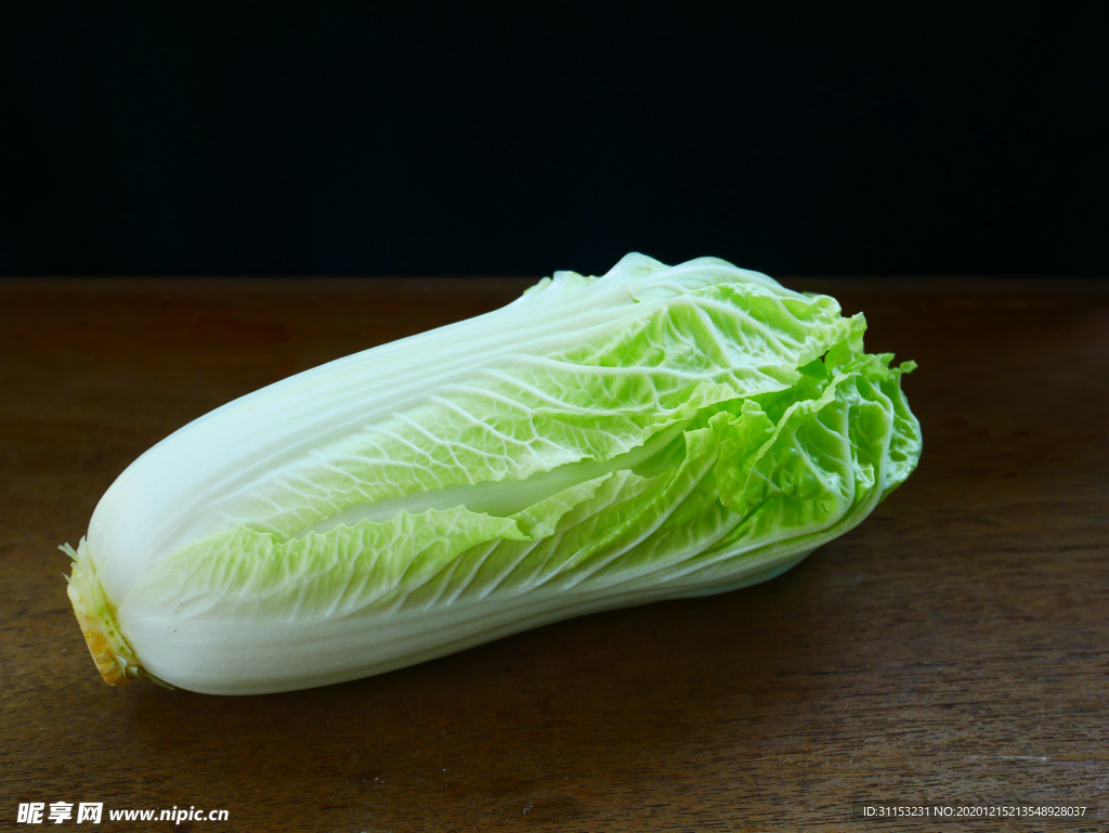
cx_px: 554
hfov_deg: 38.2
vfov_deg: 29.1
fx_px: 1603
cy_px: 416
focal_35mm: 50
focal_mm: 25
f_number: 5.2
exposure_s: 1/100
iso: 200
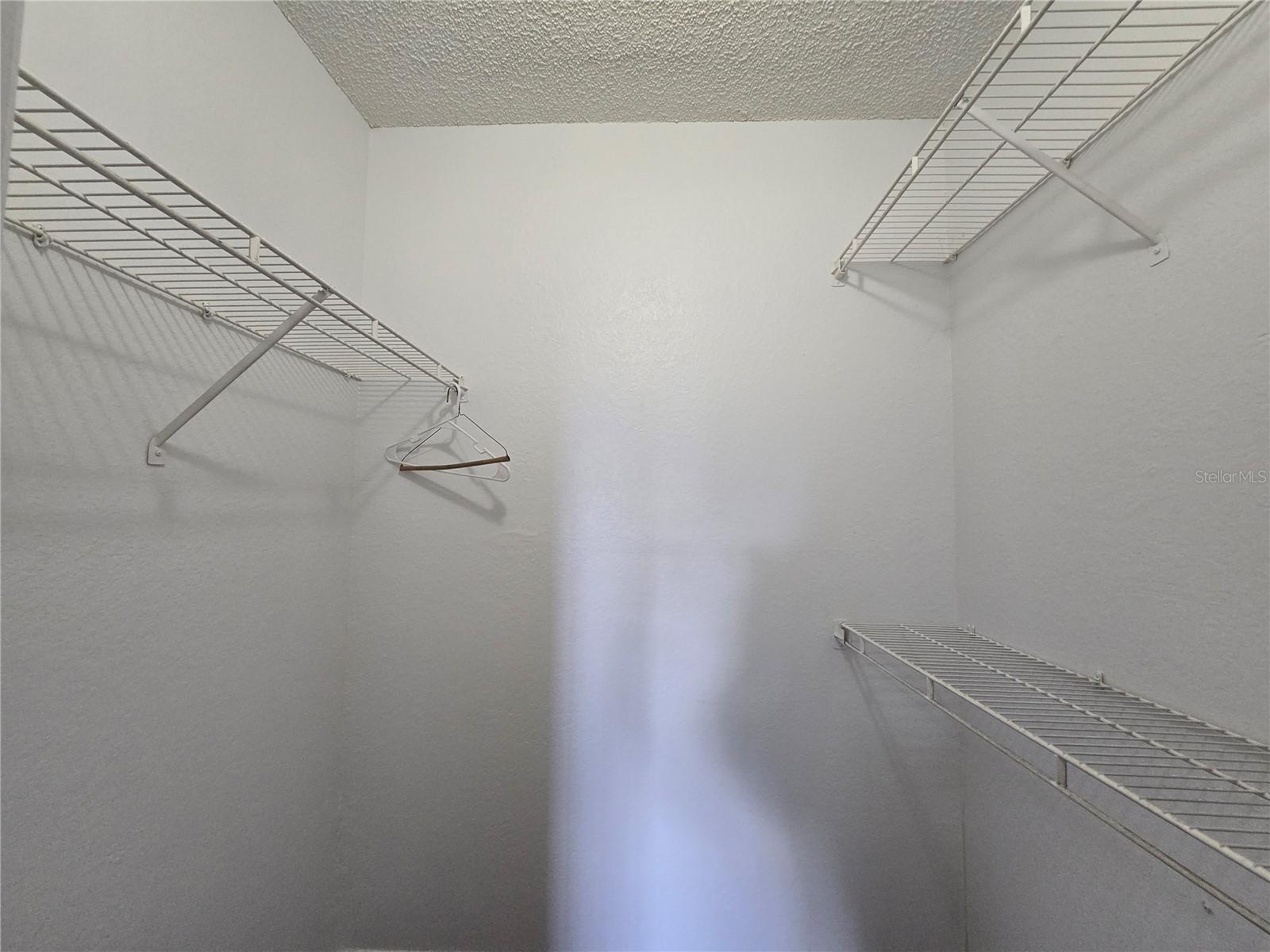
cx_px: 635
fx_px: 477
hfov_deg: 106.2
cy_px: 476
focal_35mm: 13
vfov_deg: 89.9
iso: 250
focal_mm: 2.2
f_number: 2.2
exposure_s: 1/60
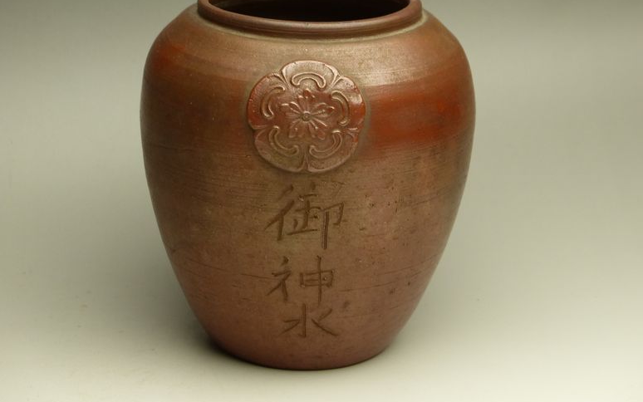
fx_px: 1910
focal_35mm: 109
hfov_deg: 19.1
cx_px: 323
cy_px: 172
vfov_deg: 12.0
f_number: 3.2
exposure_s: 1/125
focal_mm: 18.3
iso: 200
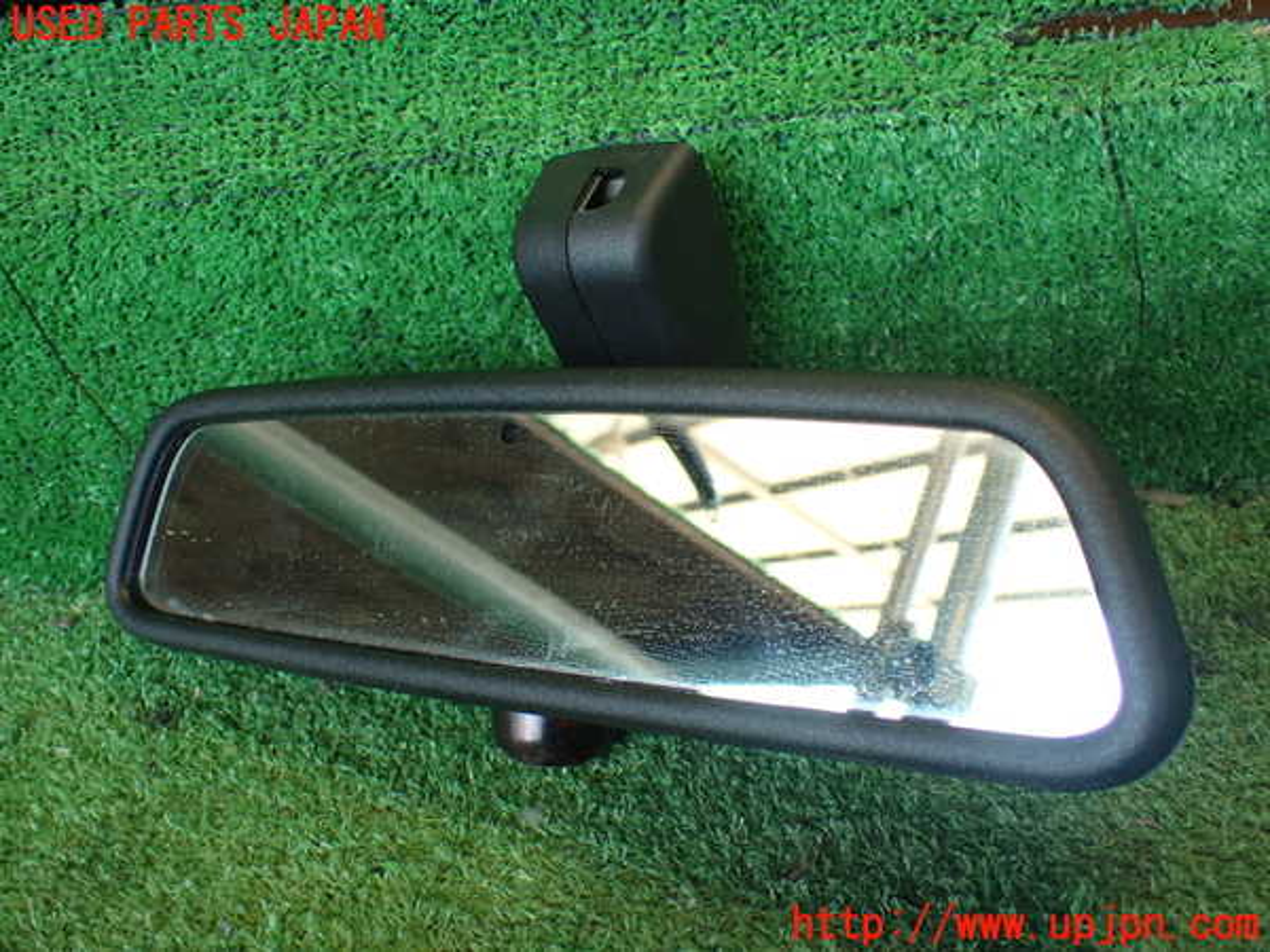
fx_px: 1174
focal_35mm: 32
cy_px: 476
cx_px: 635
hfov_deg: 56.8
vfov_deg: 44.2
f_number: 2.4
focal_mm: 5.79
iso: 200
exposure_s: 1/50
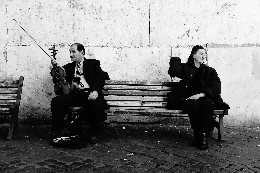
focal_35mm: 58
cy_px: 86
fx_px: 422
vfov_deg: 23.2
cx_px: 130
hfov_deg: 34.2
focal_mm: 39
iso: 200
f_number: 5.6
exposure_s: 1/80
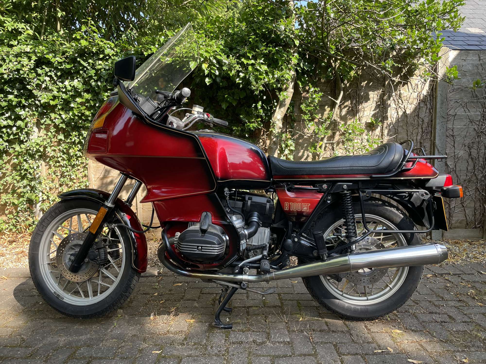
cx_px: 243
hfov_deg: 67.3
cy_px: 182
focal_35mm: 26
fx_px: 365
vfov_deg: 53.1
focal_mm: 4.2
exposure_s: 1/261
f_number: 1.6
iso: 32
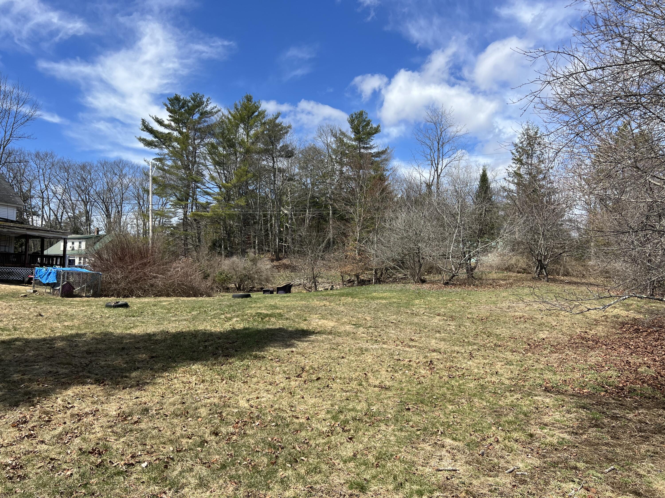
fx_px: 499
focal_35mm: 26
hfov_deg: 67.3
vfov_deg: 53.1
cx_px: 332
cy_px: 249
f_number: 1.5
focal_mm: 5.7
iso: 50
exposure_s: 1/3571
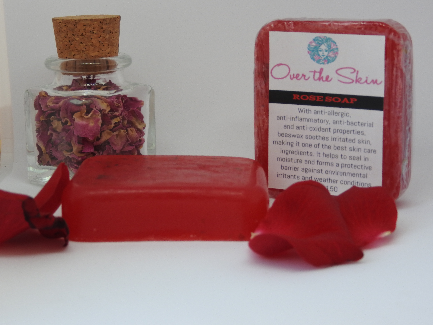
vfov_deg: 19.1
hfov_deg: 25.3
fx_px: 963
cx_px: 178
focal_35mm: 77
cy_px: 137
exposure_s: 1/80
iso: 100
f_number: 4.2
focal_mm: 11.6
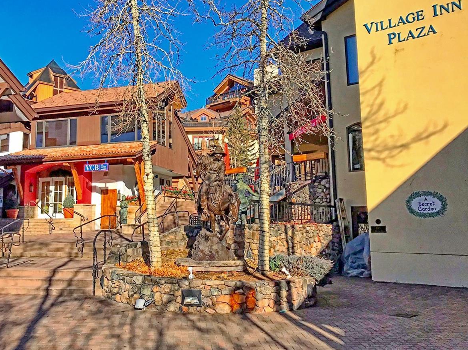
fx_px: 486
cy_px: 160
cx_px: 191
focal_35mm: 36
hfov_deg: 51.1
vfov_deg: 39.6
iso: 20
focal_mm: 4
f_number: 1.8
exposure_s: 1/2336
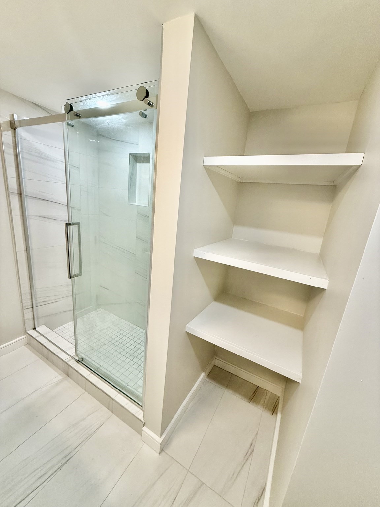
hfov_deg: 85.7
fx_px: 205
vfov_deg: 102.1
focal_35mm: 14
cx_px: 190
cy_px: 254
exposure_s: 1/120
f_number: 2.2
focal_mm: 2.22
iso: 125
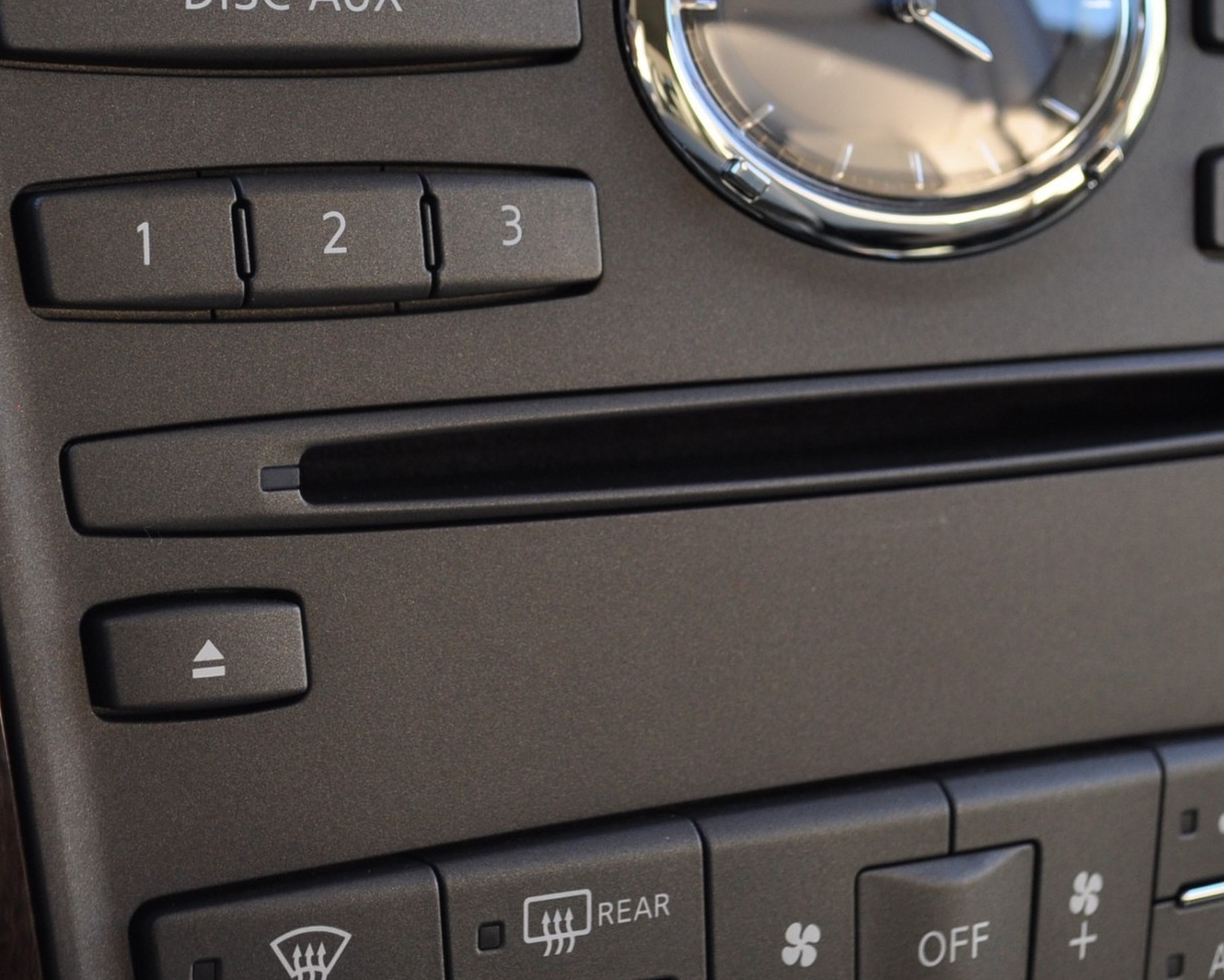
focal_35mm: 98
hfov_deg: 19.5
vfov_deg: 15.6
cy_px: 169
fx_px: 3550
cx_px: 502
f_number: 5.6
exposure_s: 1/125
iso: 320
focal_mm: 34
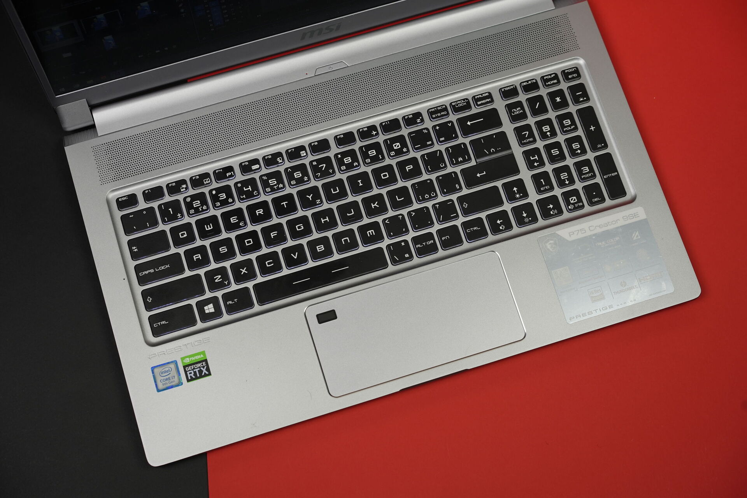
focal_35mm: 55
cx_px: 374
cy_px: 249
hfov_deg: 36.2
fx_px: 1141
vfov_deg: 24.6
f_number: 5.6
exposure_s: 1/200
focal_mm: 55
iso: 640
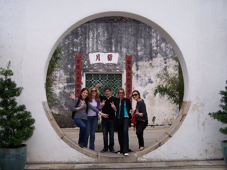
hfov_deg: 49.0
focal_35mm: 38
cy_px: 85
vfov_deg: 37.7
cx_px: 114
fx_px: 249
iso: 80
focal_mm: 6.3
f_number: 2.8
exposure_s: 1/800
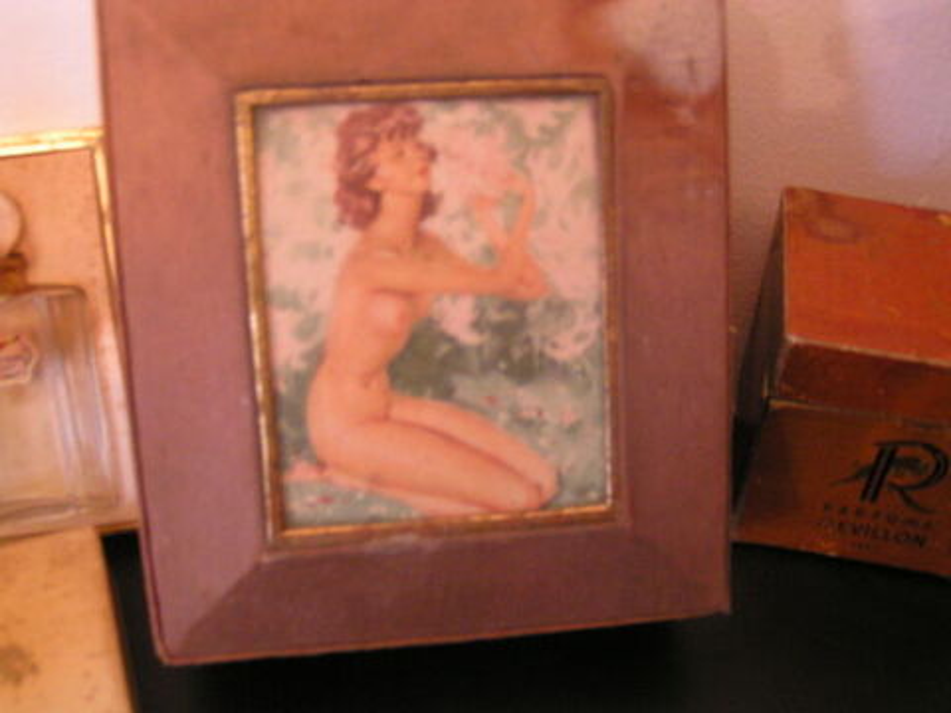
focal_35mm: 38
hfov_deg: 49.0
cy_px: 356
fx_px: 1044
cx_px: 476
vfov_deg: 37.7
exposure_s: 1/3
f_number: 2.8
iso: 200
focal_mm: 5.8
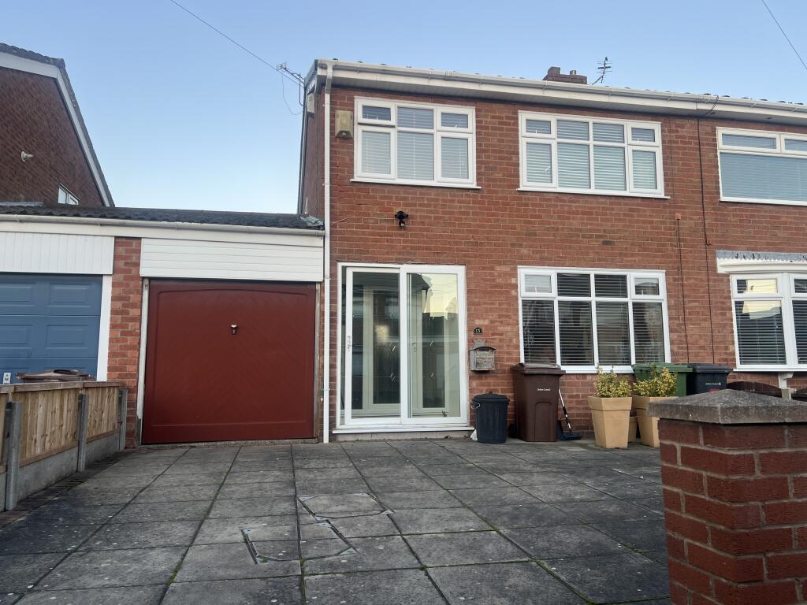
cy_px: 302
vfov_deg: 53.1
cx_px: 404
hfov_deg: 67.3
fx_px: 606
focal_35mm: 26
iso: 40
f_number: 1.5
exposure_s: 1/154
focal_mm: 5.7
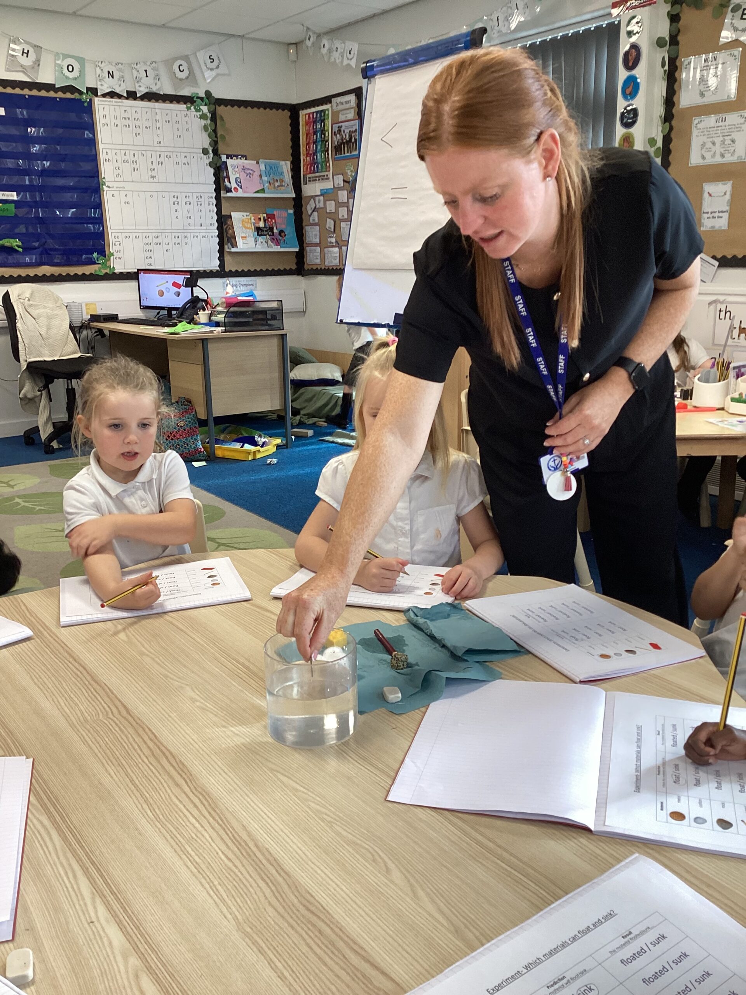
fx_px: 891
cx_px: 373
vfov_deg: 58.4
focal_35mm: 31
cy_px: 498
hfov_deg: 45.4
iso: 80
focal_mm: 3.3
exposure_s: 1/50
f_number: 2.4
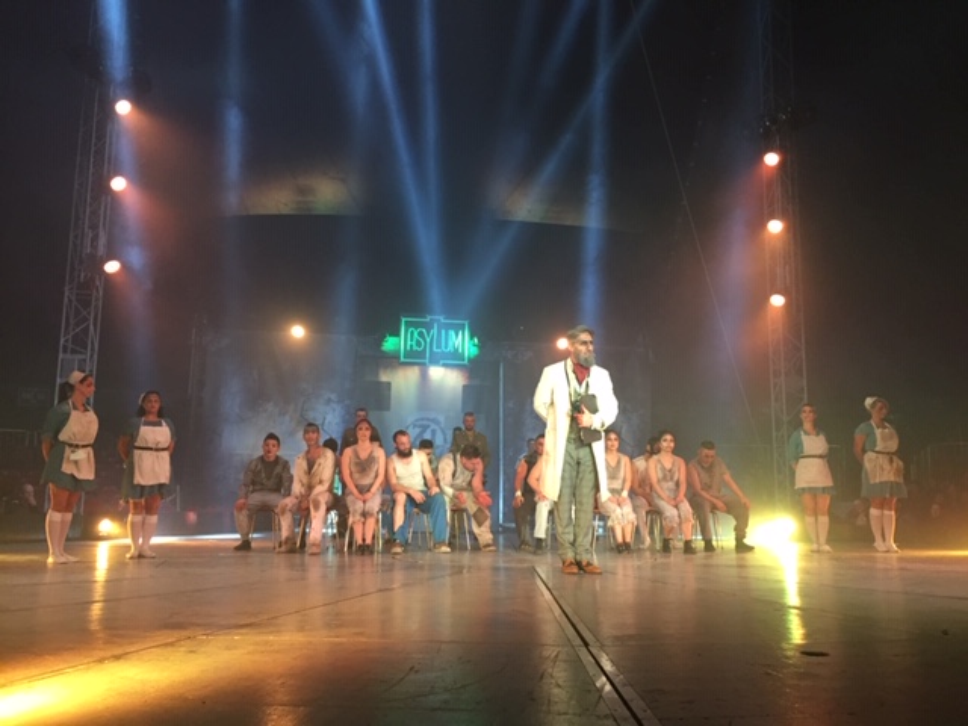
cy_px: 363
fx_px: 811
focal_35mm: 29
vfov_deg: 48.2
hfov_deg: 61.7
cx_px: 484
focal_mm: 4.15
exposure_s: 1/33
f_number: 2.2
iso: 200
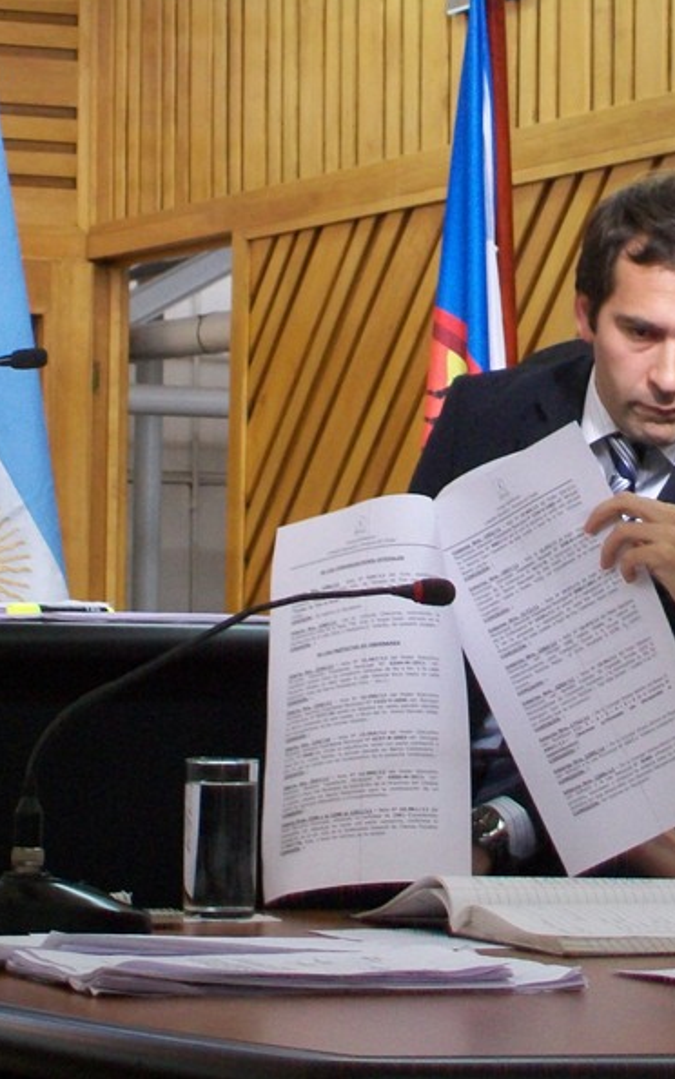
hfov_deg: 8.5
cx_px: 657
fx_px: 4532
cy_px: 539
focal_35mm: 154
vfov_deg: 13.6
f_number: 4.8
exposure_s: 1/60
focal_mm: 18
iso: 160
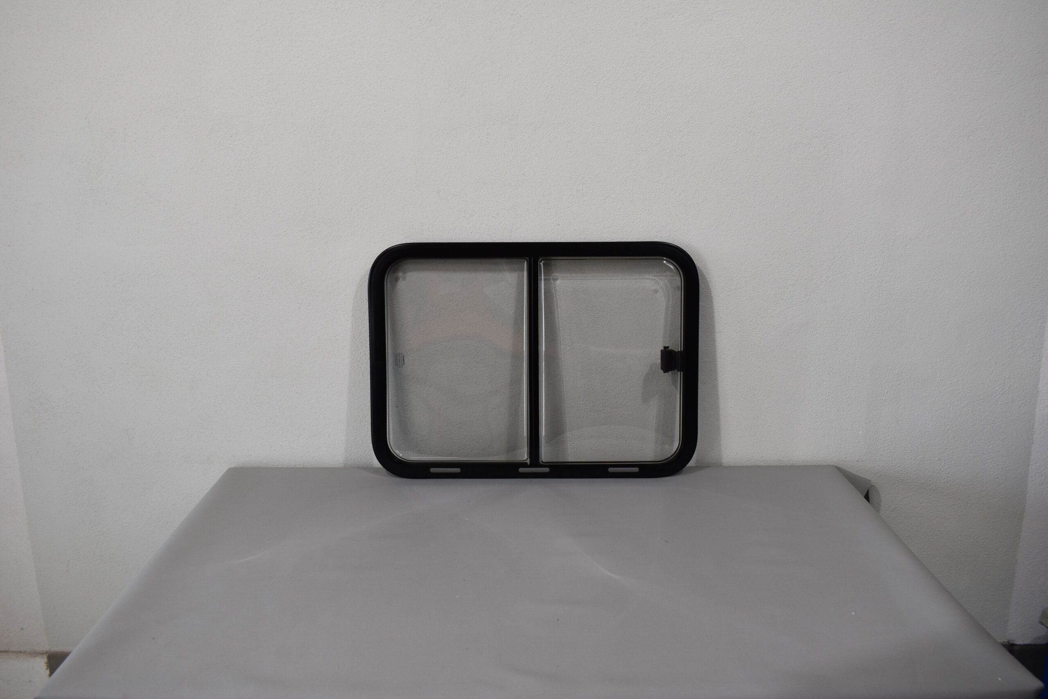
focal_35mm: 32
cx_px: 524
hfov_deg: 59.5
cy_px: 350
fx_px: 917
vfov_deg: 41.7
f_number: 5.6
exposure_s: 1/125
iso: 250
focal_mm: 21
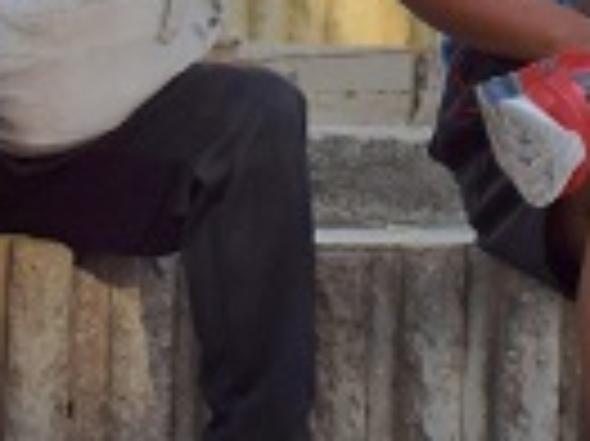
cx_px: 531
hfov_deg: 6.2
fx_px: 5444
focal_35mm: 320
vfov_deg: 4.6
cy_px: 68
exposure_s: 1/640
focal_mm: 29
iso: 200
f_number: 4.2
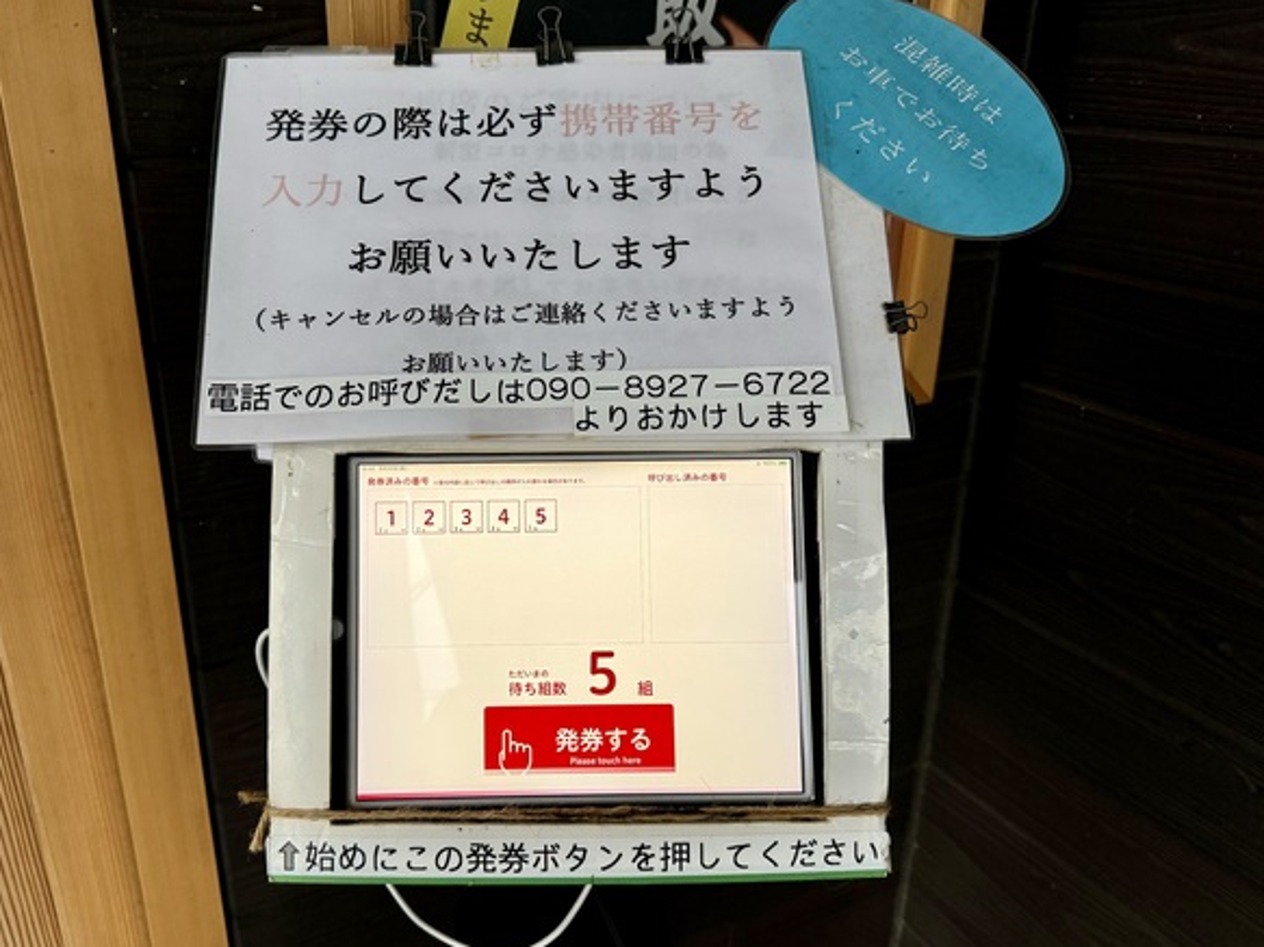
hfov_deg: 63.2
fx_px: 1022
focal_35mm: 28
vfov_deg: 49.7
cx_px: 549
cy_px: 446
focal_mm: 6.76
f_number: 1.78
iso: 200
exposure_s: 1/105
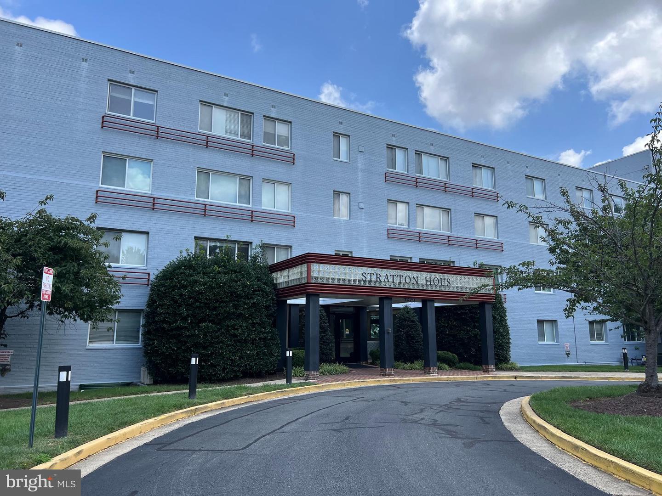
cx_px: 331
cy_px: 248
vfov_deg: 53.1
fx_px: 497
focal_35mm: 26
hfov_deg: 67.3
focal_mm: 5.7
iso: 50
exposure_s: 1/2208
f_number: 1.5
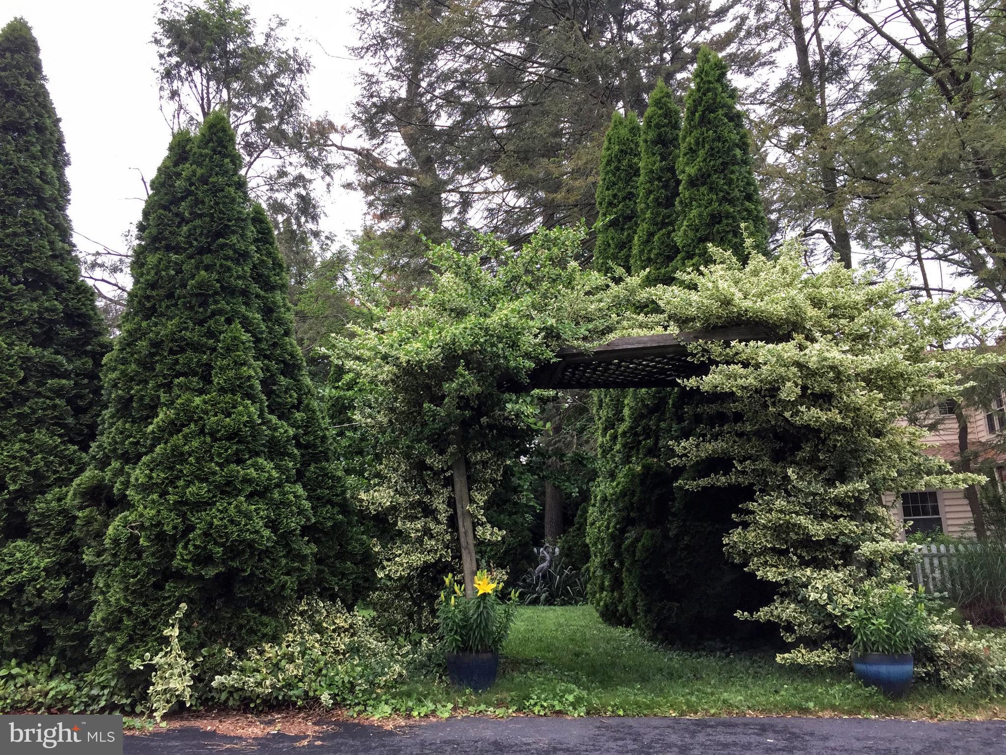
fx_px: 843
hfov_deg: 61.7
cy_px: 378
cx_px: 503
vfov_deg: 48.2
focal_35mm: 29
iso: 50
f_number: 2.2
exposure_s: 1/120
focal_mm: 4.15
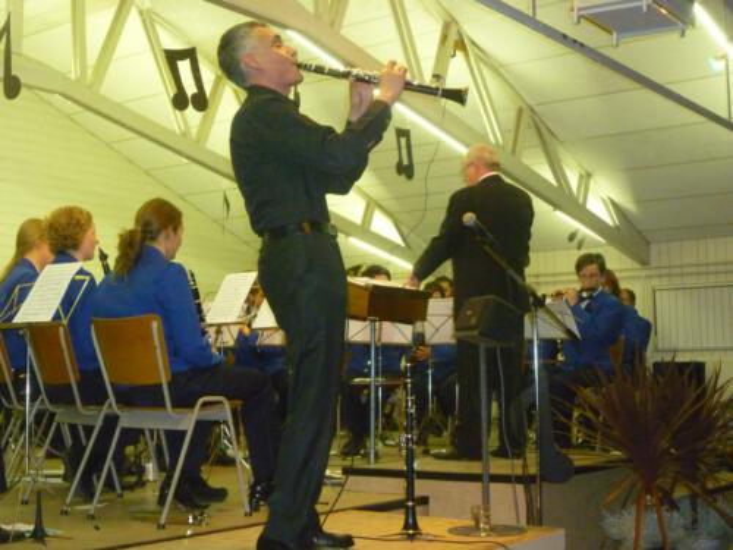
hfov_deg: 35.5
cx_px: 366
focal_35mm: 54
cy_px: 275
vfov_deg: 27.0
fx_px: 1143
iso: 1000
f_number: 5.2
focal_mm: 9.5
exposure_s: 1/40
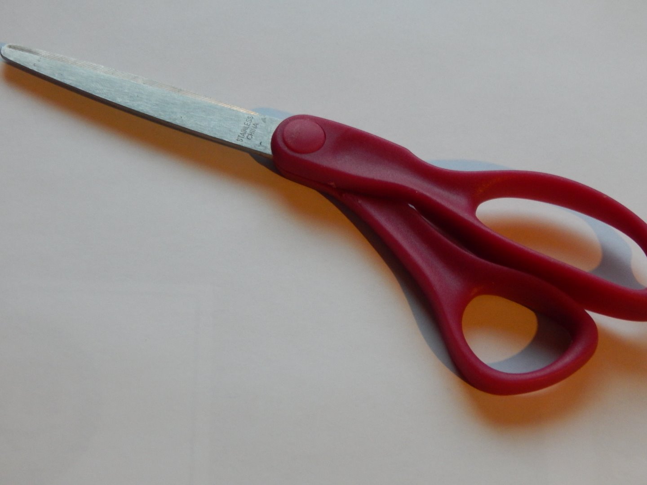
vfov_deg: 19.6
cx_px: 324
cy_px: 242
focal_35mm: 75
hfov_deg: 26.0
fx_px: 1402
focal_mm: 13.5
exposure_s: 1/15
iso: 400
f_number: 4.2
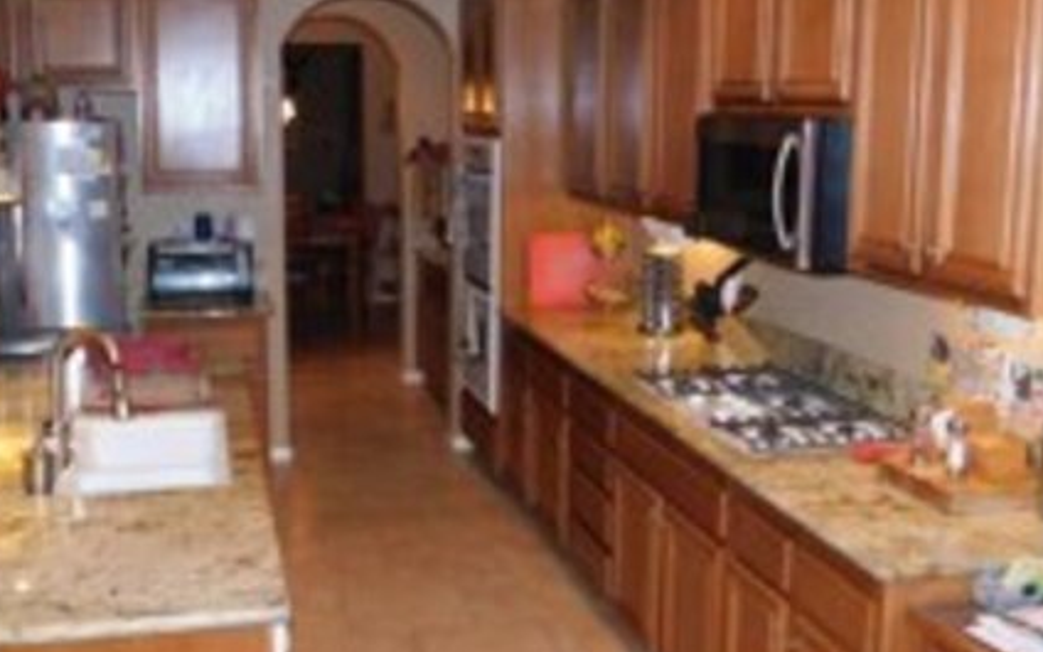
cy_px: 290
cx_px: 490
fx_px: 1222
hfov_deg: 46.2
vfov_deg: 29.8
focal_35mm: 43
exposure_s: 1/30
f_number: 3
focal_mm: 4
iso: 200
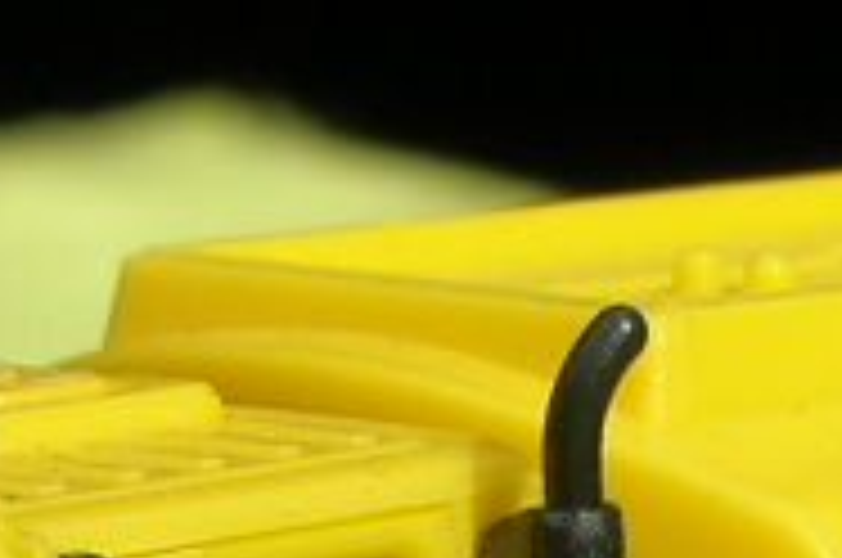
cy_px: 1287
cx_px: 455
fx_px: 7191
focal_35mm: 308
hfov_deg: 6.7
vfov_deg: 4.4
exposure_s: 1/236
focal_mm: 9
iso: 50
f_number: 5.7
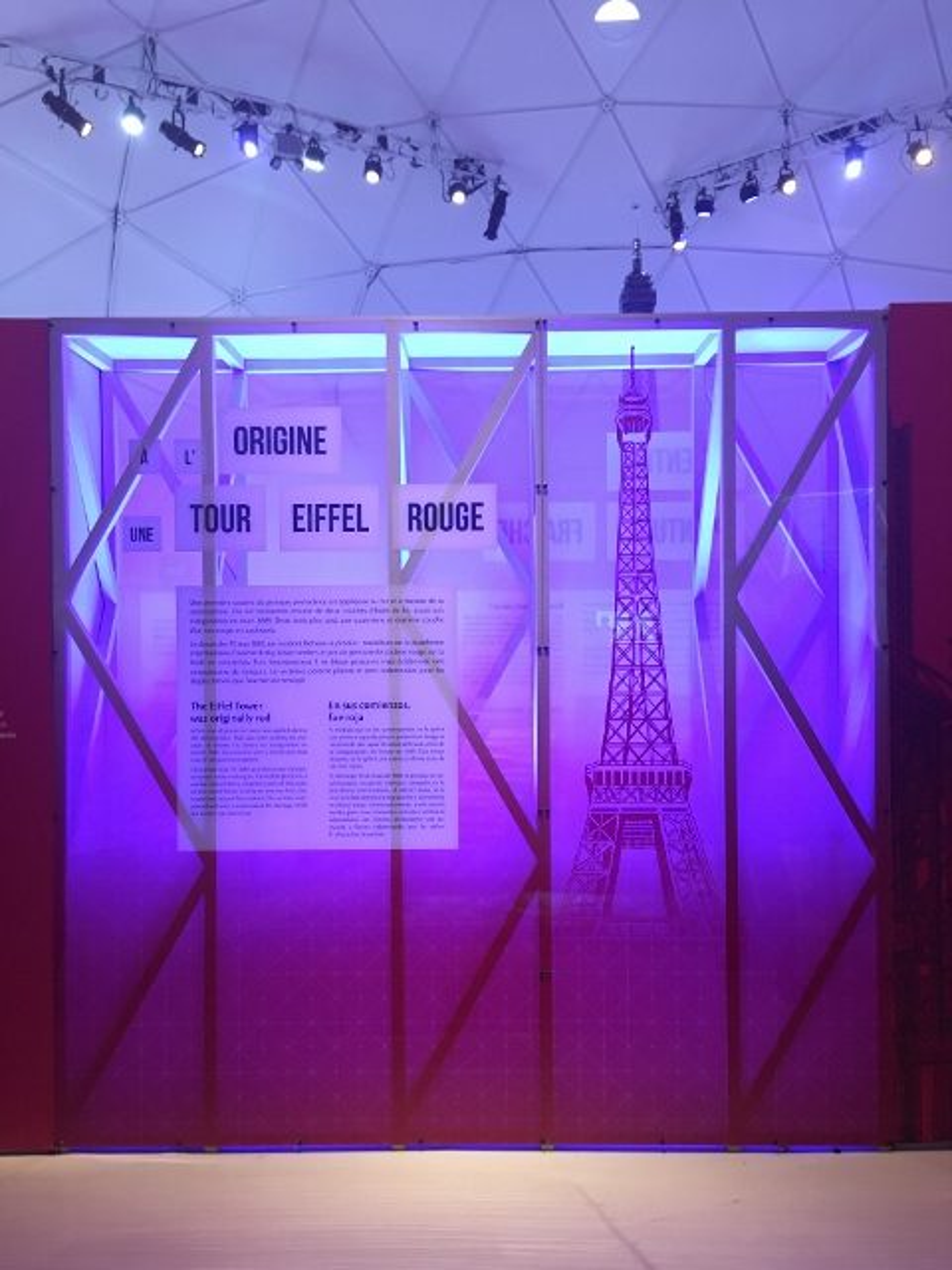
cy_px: 635
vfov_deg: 61.7
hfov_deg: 48.2
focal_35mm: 29
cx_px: 476
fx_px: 1063
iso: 200
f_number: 2.2
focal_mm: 4.15
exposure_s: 1/20
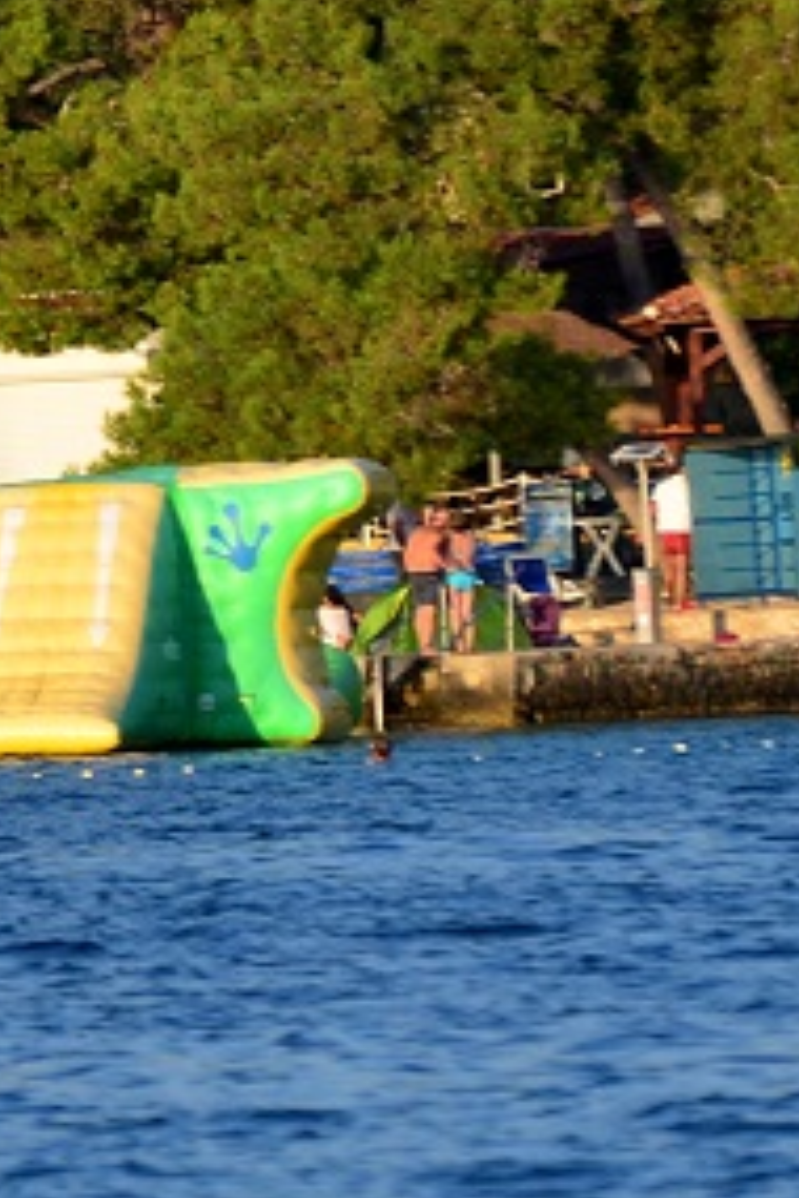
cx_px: -1129
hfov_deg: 1.3
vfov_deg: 2.0
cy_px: 267
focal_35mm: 1050
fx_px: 34954
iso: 400
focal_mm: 200
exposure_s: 1/1000
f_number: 6.3
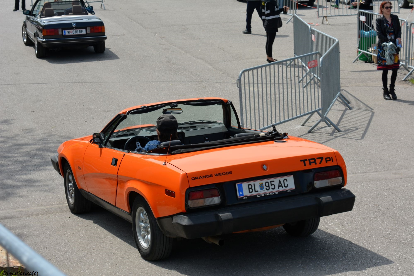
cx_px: 207
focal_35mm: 82
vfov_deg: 16.5
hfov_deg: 24.6
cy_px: 138
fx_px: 948
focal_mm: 55
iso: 110
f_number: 8
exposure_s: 1/250
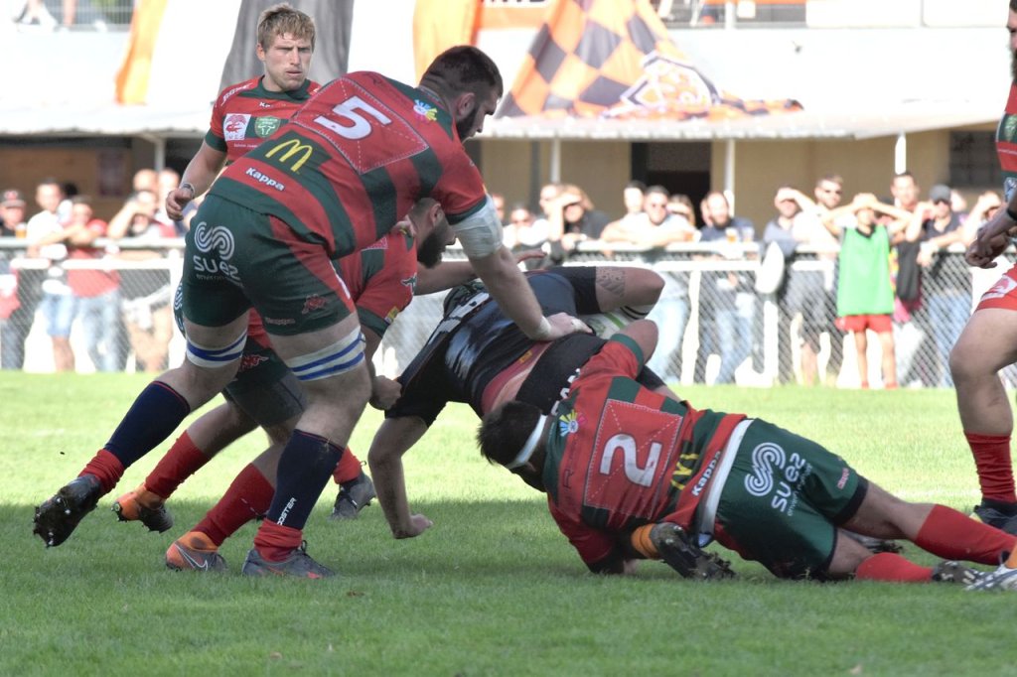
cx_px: 508
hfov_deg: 4.6
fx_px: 12708
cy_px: 338
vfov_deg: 3.1
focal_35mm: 450
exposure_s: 1/1600
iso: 1000
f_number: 9
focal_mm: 300
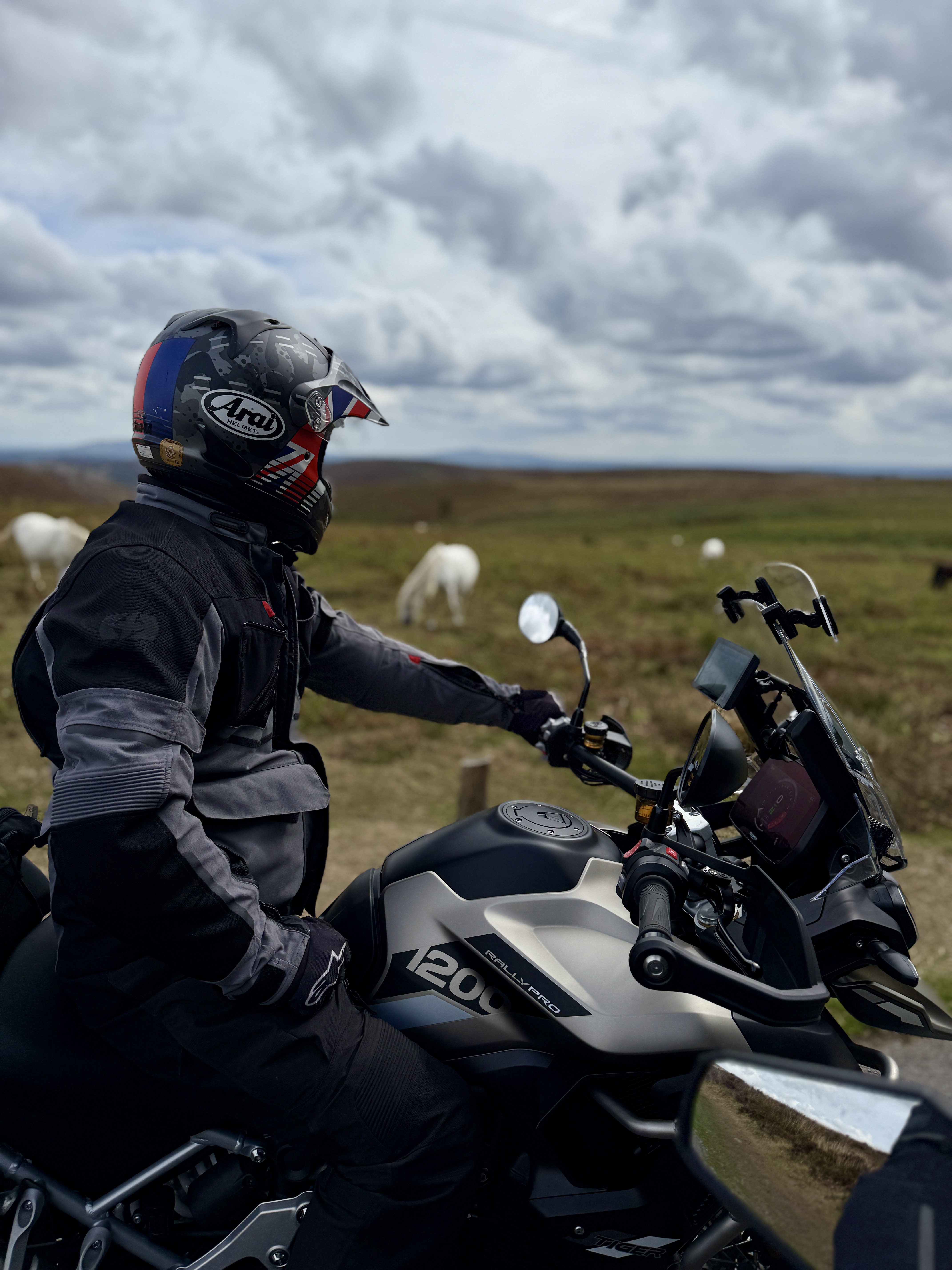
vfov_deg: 71.6
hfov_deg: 56.8
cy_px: 635
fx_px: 880
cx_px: 476
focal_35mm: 24
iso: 80
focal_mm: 6.76
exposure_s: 1/10309
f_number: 1.78
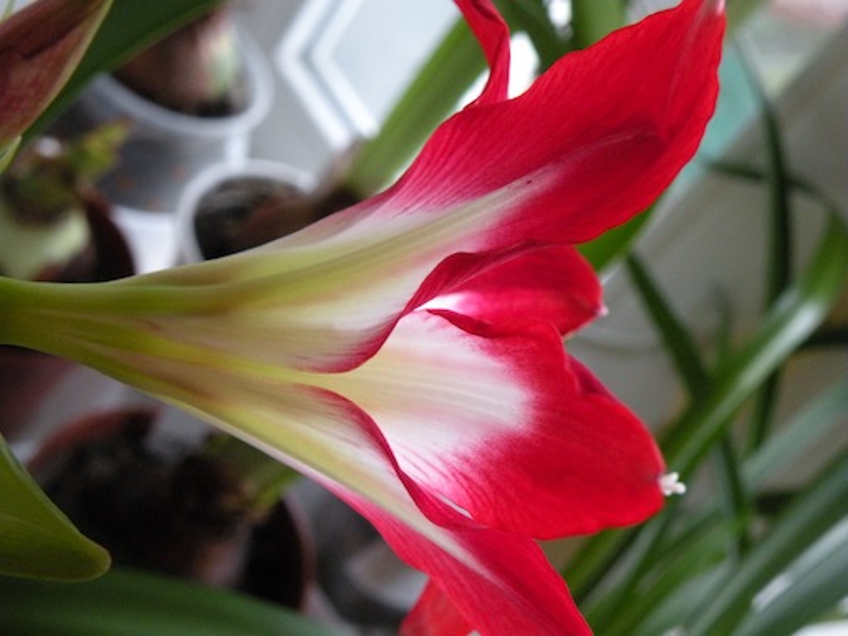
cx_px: 424
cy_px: 318
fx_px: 1372
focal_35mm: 56
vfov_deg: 26.1
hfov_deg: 34.3
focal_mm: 9.8
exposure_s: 1/28
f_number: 3.5
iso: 400
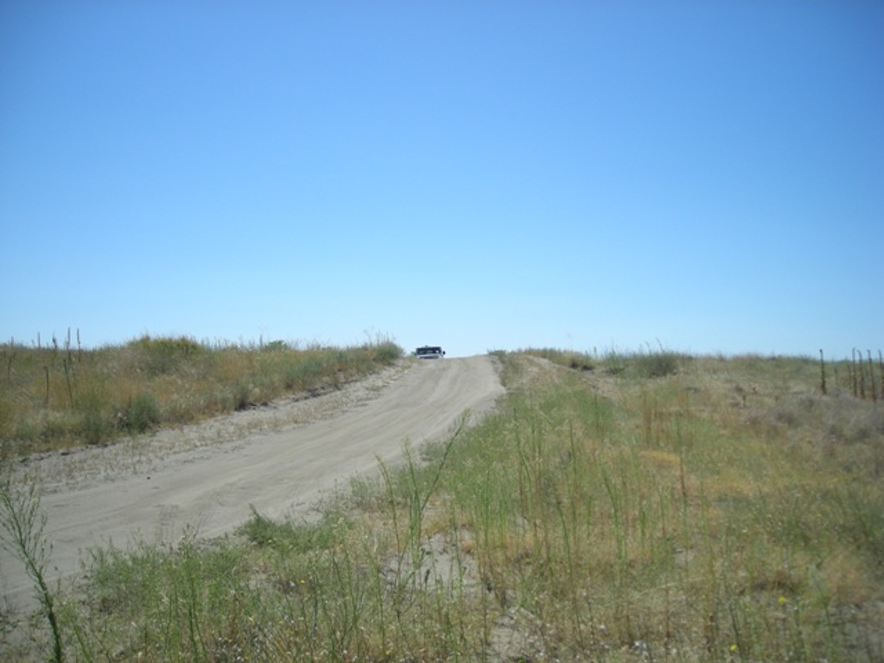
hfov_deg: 52.6
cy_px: 332
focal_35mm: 35
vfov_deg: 40.7
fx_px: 894
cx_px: 442
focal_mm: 5.7
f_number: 5.7
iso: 50
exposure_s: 1/320
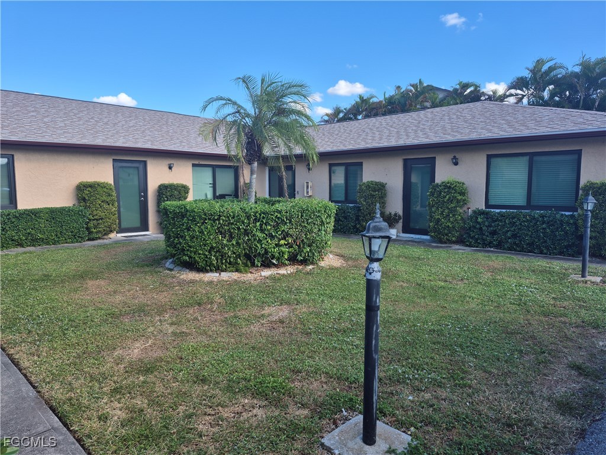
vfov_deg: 58.9
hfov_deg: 73.9
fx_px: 403
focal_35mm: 23
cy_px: 228
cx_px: 303
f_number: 1.8
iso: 25
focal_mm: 5.4
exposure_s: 1/750
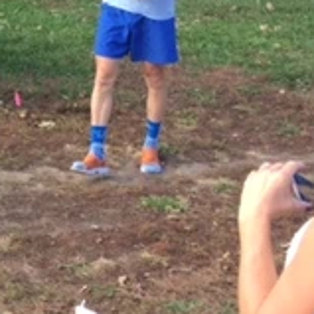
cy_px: 32
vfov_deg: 16.7
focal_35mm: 103
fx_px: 1057
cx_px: -197
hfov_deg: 15.2
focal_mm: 4.15
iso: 32
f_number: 2.2
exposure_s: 1/213
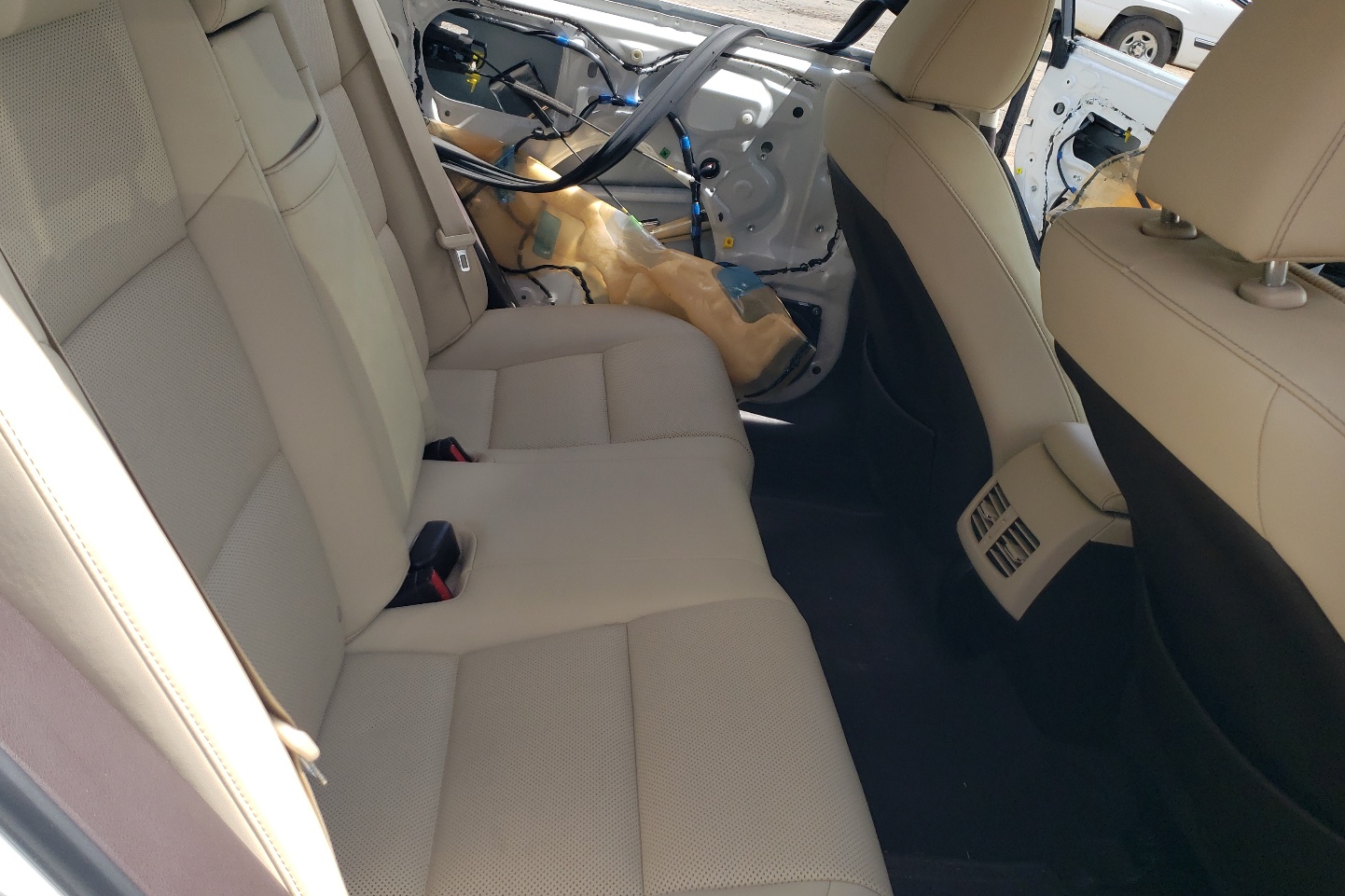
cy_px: 409
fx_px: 1121
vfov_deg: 43.6
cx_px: 635
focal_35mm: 30
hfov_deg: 61.9
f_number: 1.5
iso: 50
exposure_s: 1/1429
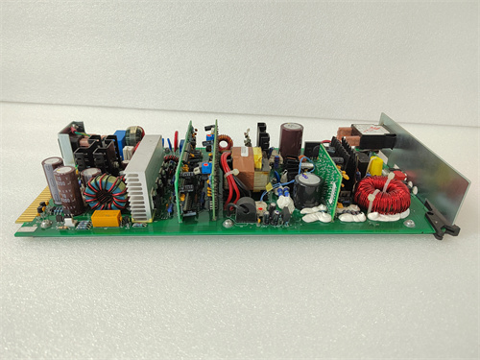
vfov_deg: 58.9
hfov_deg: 73.9
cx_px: 240
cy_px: 180
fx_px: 319
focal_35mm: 23
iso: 1397
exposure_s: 1/50
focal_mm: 5.52
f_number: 1.9
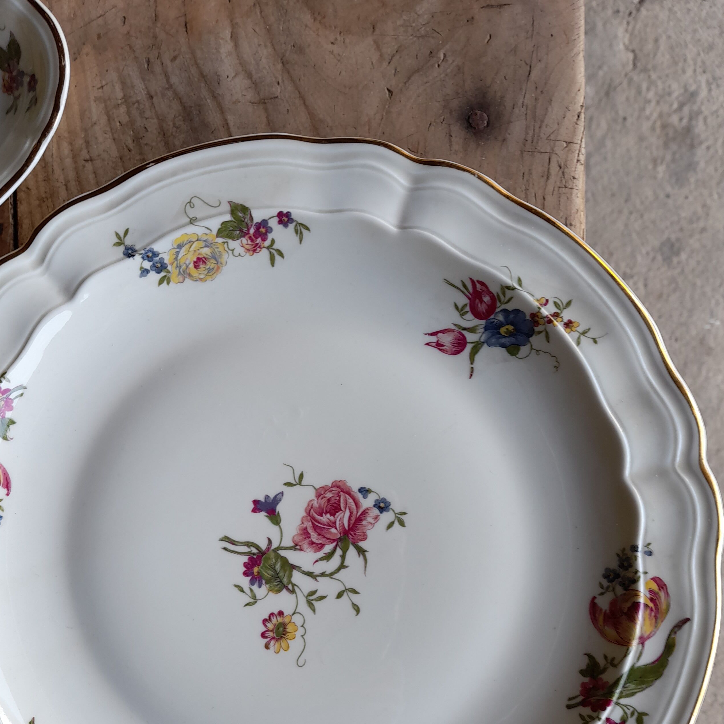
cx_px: 310
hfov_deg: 47.1
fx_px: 828
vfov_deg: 46.3
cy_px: 499
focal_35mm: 35
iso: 20
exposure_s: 1/50
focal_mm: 4.6
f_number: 2
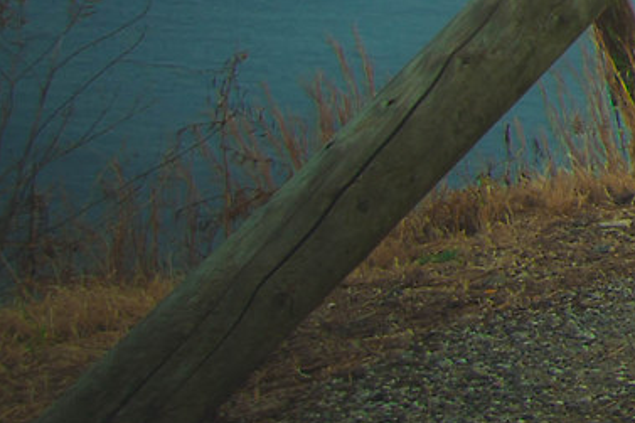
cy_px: -499
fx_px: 3032
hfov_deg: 9.7
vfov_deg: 7.6
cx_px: 1804
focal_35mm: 172
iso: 100
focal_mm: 18
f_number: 5
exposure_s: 1/125
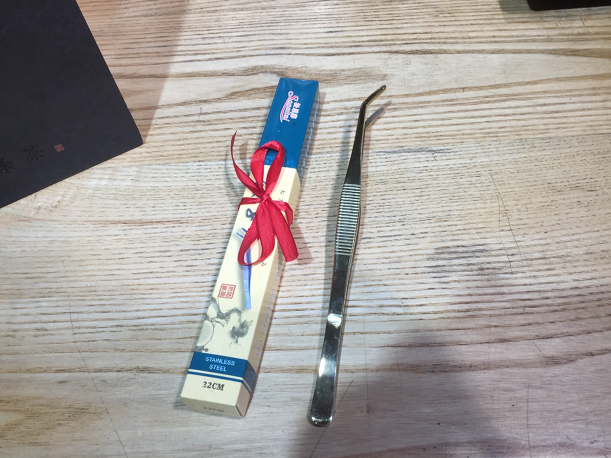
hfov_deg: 60.0
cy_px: 225
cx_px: 309
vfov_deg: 46.8
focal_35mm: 30
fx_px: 530
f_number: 2.2
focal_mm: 4.15
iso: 50
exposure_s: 1/100
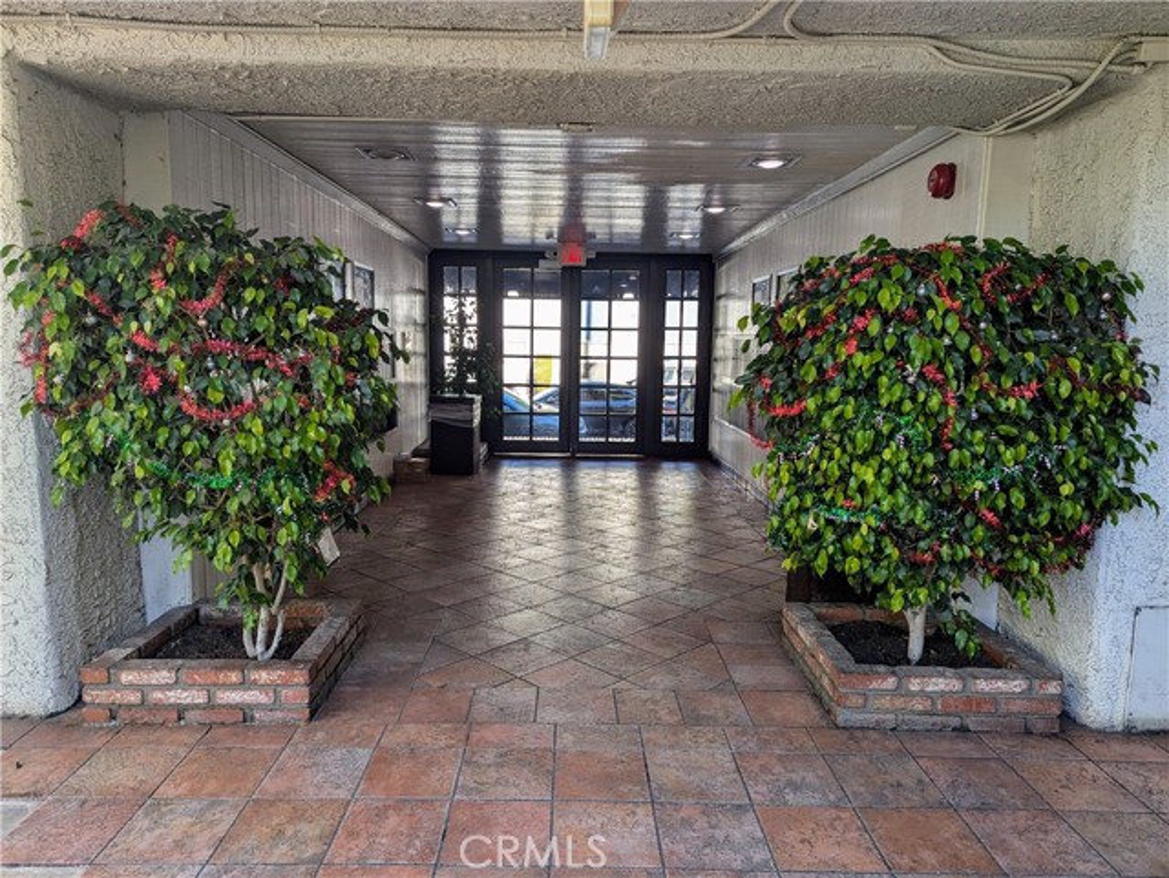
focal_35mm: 24
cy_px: 439
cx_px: 584
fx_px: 811
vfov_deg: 56.9
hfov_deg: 71.6
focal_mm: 6.81
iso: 52
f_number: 1.85
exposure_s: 1/372
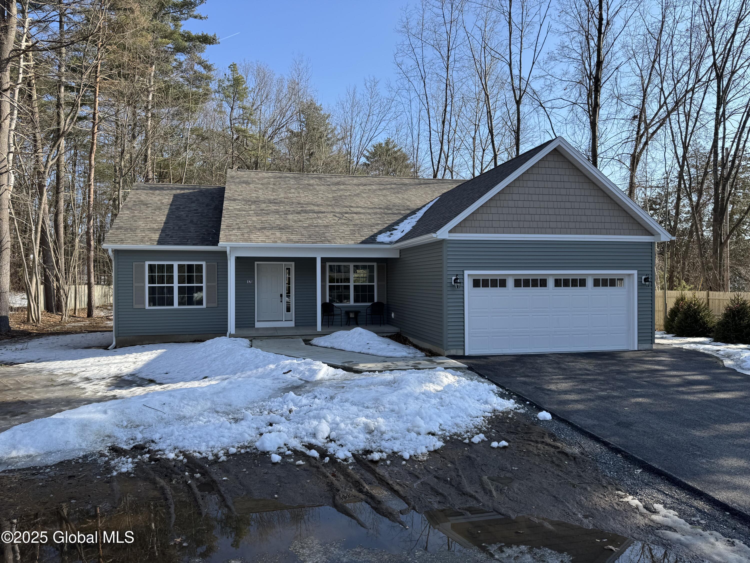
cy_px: 282
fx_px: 520
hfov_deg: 71.6
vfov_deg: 56.8
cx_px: 375
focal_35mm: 24
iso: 80
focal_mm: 6.76
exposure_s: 1/2252
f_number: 1.78
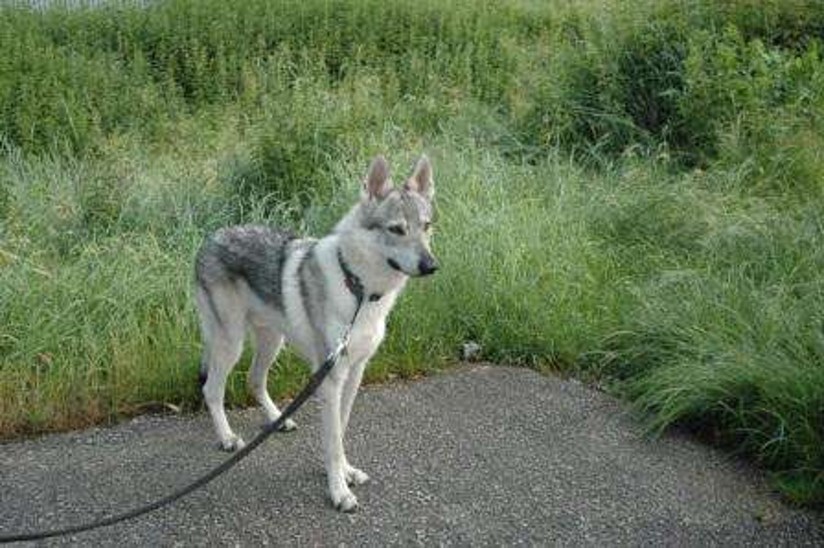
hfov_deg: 38.9
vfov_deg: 26.4
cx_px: 412
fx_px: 1166
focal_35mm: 51
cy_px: 274
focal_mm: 34
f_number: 4.2
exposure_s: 1/800
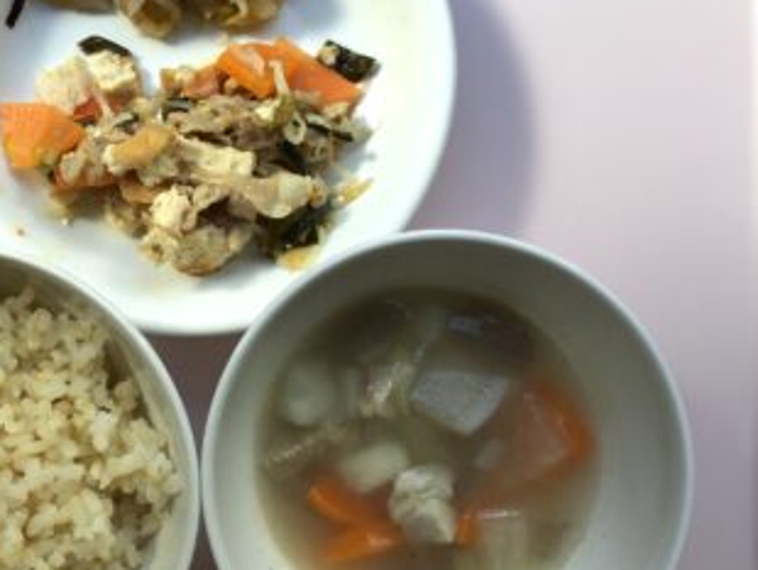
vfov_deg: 29.1
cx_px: 215
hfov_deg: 37.5
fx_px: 1096
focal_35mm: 50
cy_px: 273
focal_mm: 3.3
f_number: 2.4
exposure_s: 1/60
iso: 25
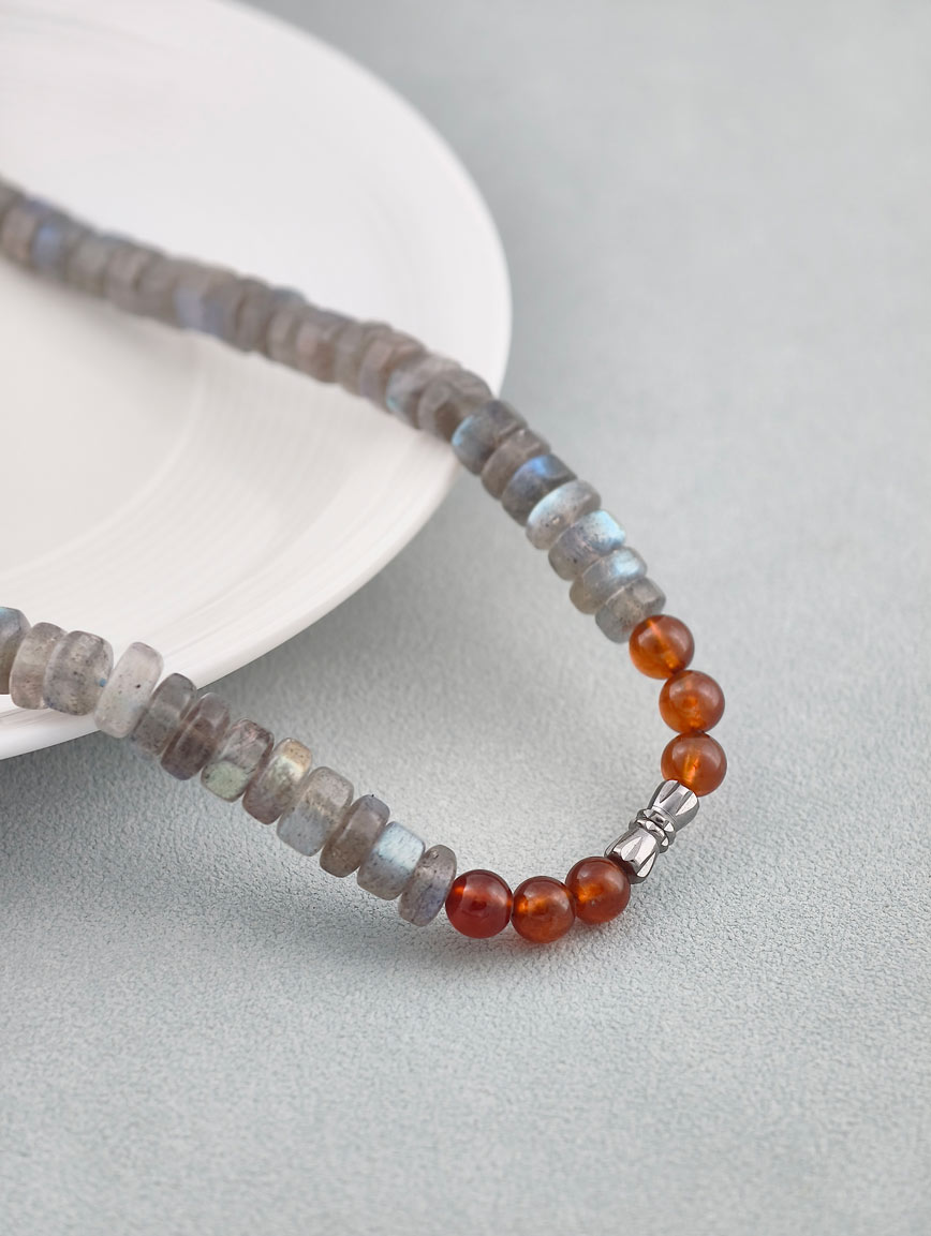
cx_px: 466
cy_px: 618
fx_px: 3041
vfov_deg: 23.0
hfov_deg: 17.4
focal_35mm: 85
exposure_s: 1/160
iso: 125
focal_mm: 22.48
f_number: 2.67
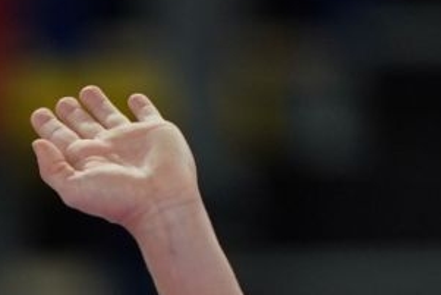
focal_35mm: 2394
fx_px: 29339
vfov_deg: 0.6
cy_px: 812
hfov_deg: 0.9
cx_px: -305
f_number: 2.8
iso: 640
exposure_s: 1/320
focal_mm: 400
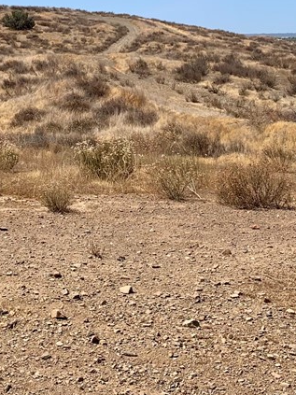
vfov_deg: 29.8
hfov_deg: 22.9
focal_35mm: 63
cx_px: 55
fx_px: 719
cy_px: 63
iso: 25
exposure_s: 1/3185
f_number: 1.8
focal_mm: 4.25
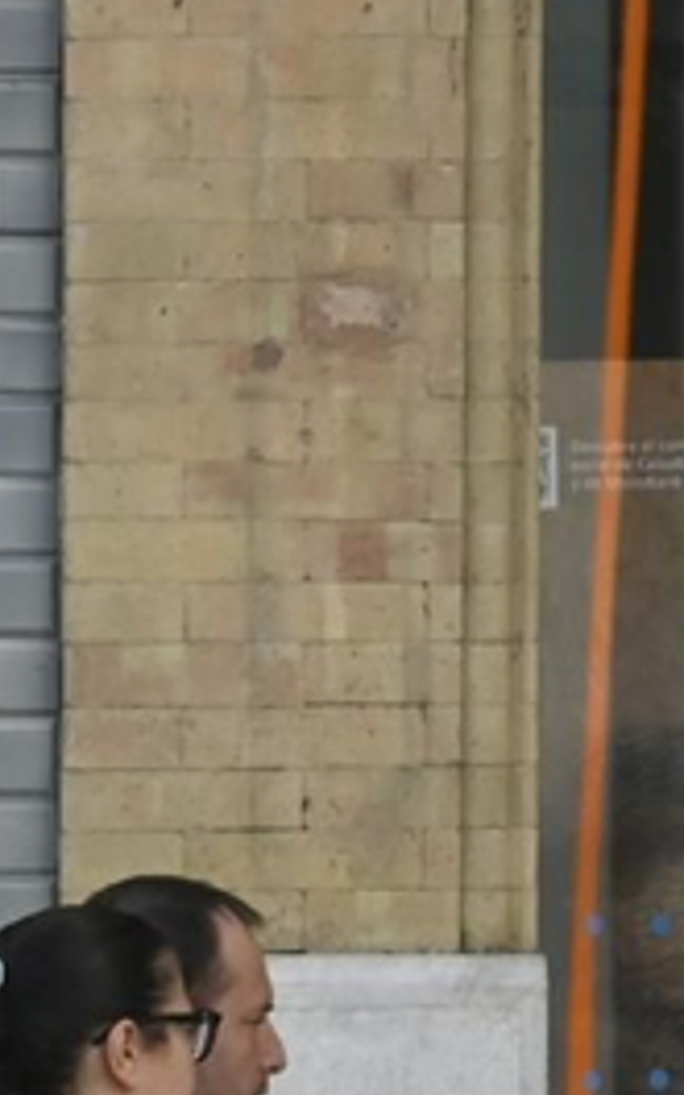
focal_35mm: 1526
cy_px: 1730
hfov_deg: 0.9
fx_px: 45517
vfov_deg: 1.4
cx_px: -593
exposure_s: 1/400
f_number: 5.6
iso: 200
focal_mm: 165
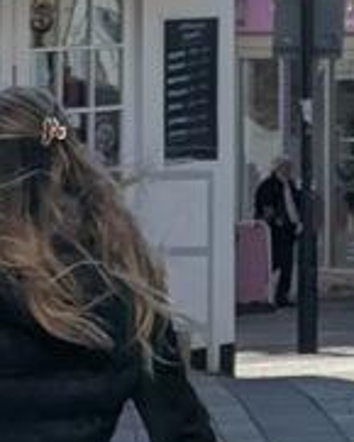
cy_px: -263
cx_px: 1245
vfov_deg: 7.2
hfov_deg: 5.3
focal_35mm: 265
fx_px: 3468
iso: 51
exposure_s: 1/5848
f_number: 1.85
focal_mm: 6.81
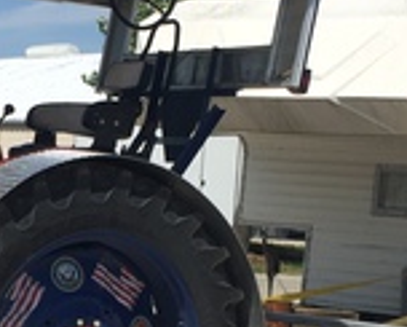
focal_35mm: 128
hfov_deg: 14.7
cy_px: 370
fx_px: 1544
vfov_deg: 11.9
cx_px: -32
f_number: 2.2
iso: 32
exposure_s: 1/3049
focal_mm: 4.15
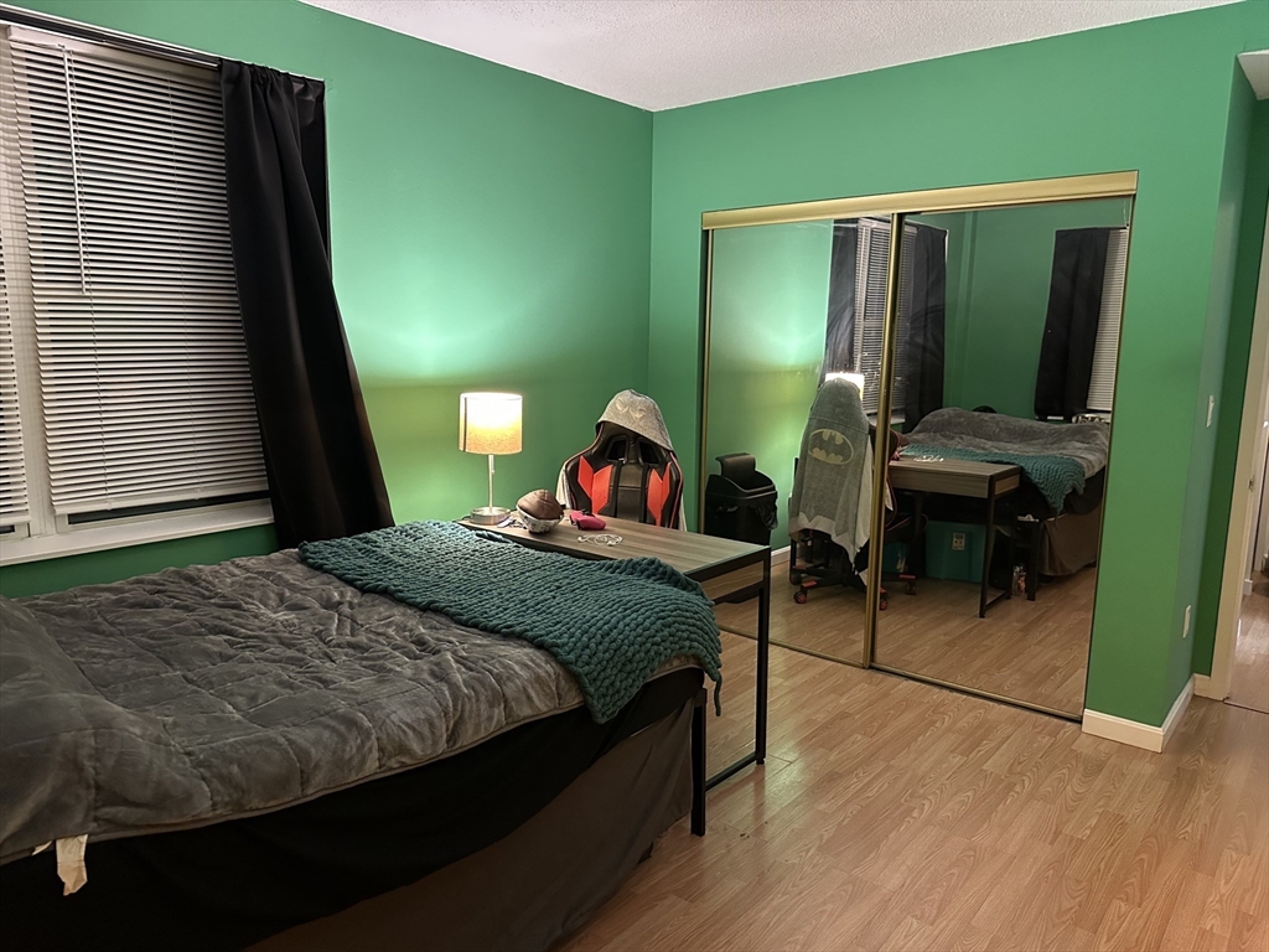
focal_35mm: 24
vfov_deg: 56.8
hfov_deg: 71.6
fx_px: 880
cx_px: 634
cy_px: 476
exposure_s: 1/40
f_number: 1.78
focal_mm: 6.86
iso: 800
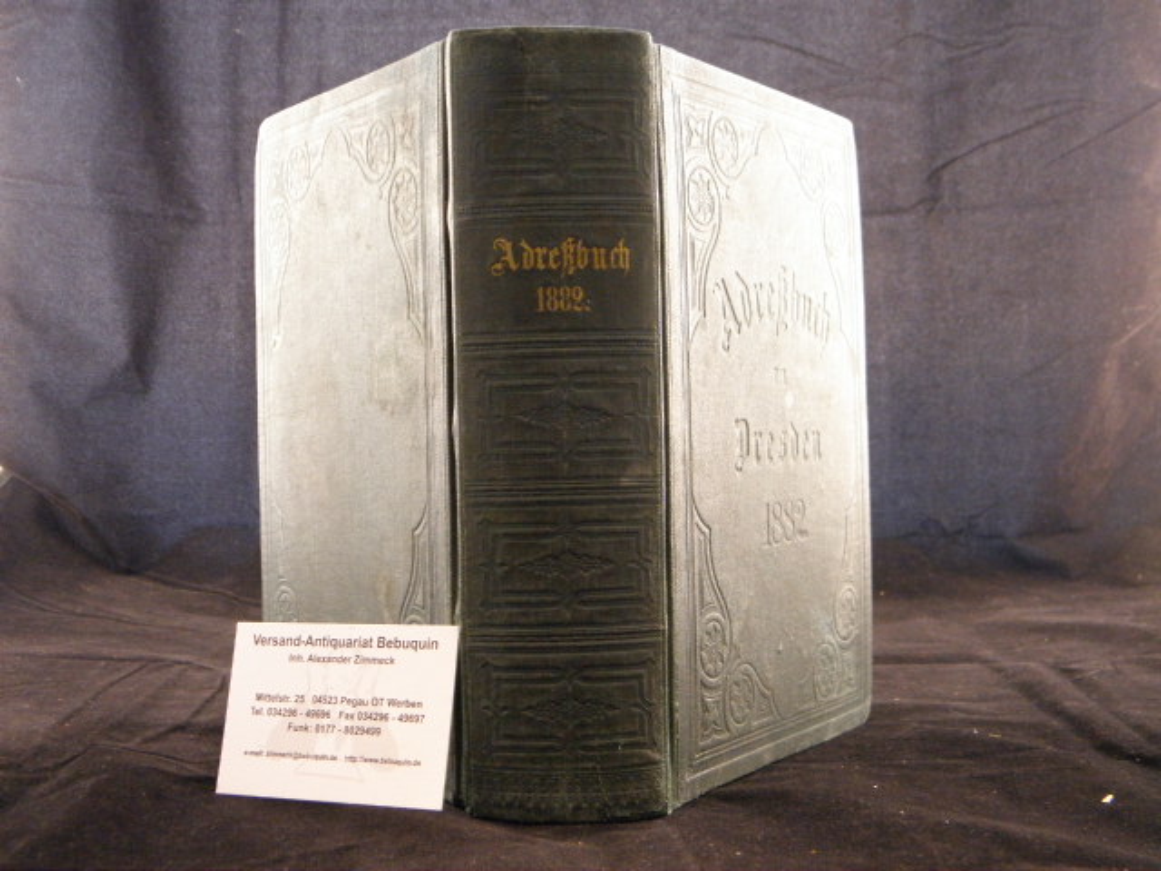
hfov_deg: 42.9
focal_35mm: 44
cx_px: 580
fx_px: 1476
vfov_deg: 32.9
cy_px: 436
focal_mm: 7.9
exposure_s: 1/8
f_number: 3.9
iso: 400
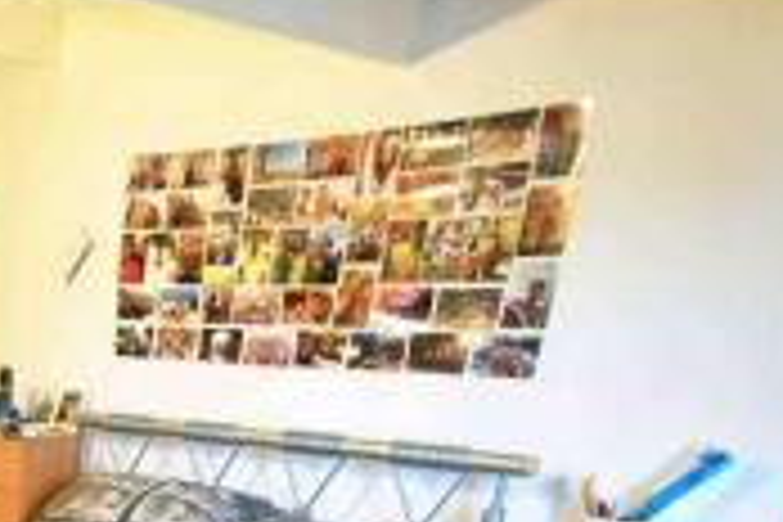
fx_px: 892
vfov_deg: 27.2
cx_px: -112
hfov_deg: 37.9
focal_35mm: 41
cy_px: 682
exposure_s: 1/3
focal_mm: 10
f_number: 5
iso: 1000
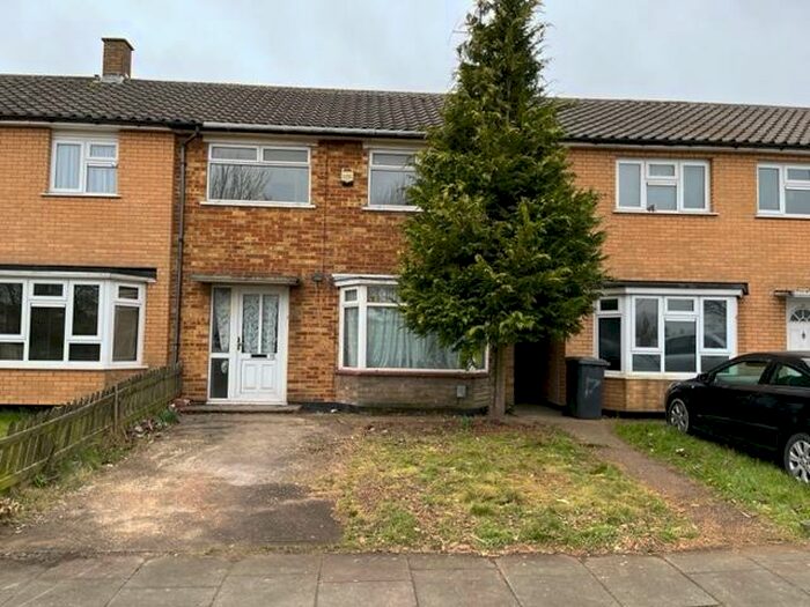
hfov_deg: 67.3
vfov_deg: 53.1
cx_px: 405
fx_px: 608
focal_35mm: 26
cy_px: 304
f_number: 1.6
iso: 50
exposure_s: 1/469
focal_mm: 5.1
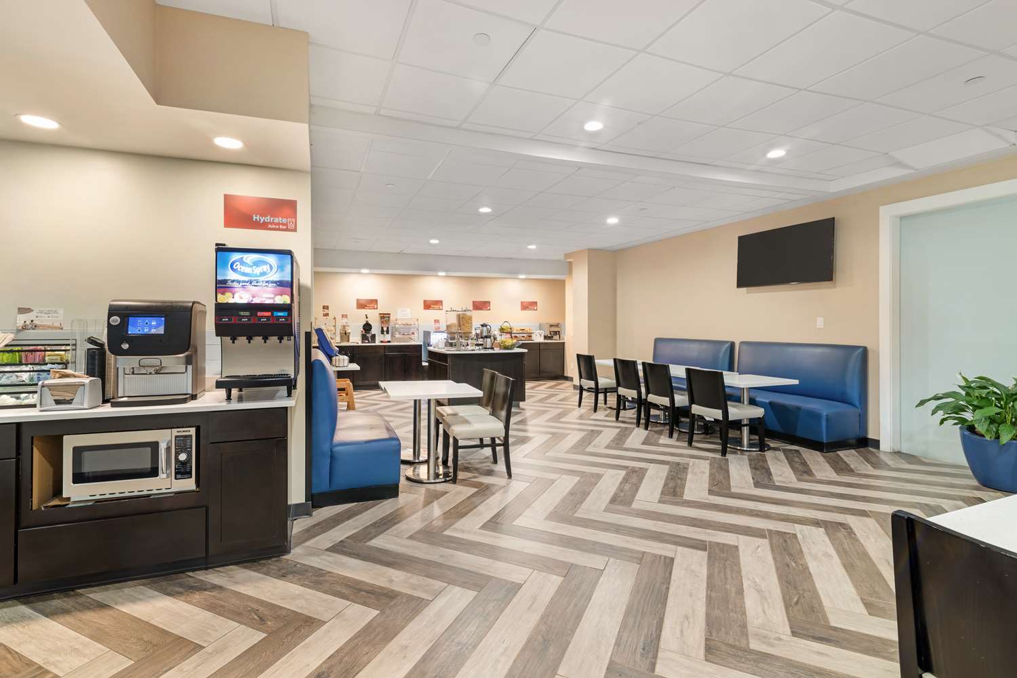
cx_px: 508
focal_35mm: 16
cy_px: 339
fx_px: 452
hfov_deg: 96.7
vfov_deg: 73.7
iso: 100
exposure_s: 1/1.67
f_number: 9
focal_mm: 16
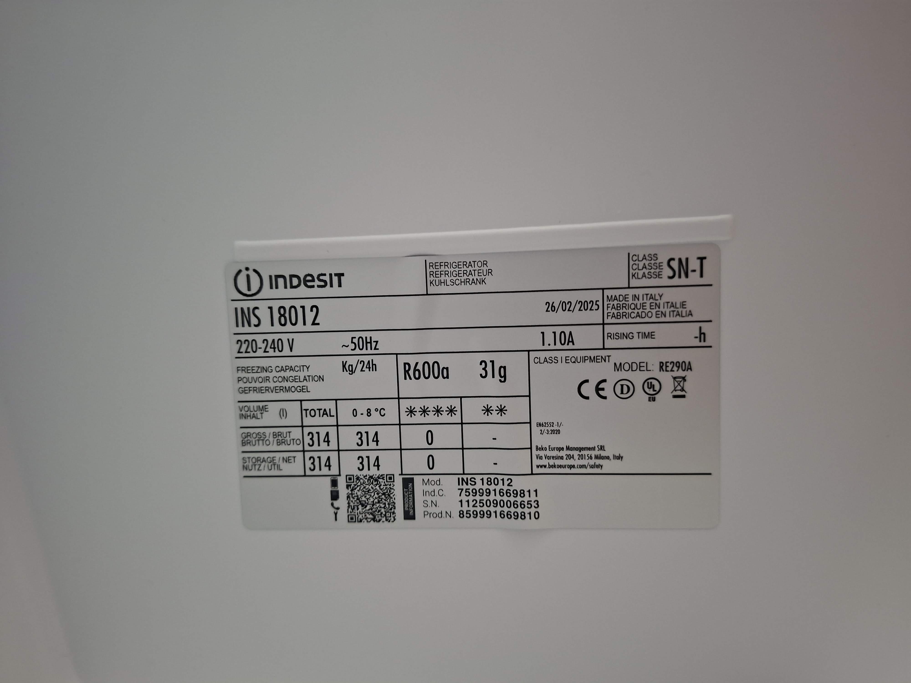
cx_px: 456
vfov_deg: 58.9
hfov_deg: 73.9
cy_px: 342
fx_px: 605
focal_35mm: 23
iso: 500
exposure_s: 1/25
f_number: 1.8
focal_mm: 5.54
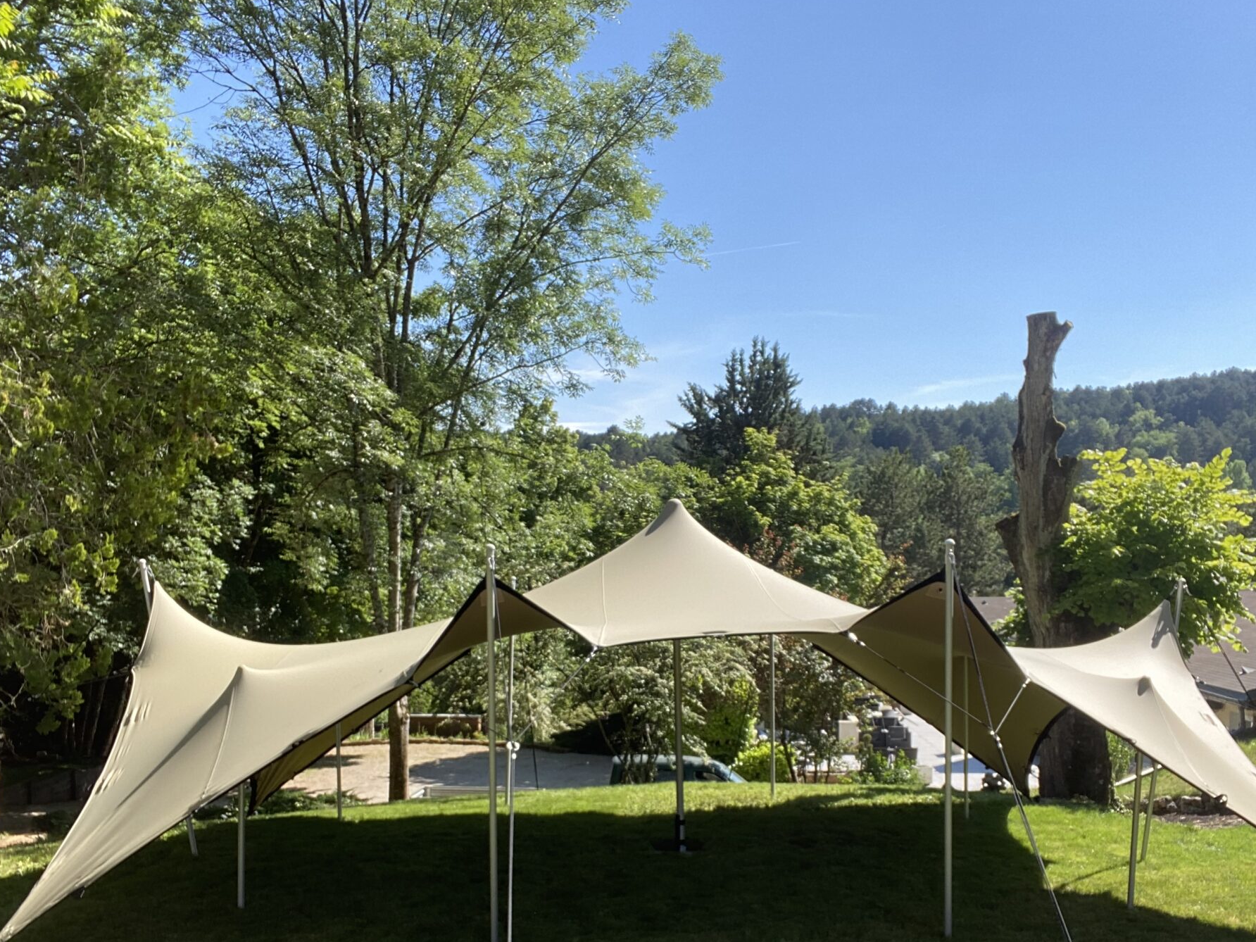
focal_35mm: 33
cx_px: 648
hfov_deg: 55.3
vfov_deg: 42.5
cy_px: 611
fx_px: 1197
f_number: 2.2
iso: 25
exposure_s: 1/386
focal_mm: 2.71
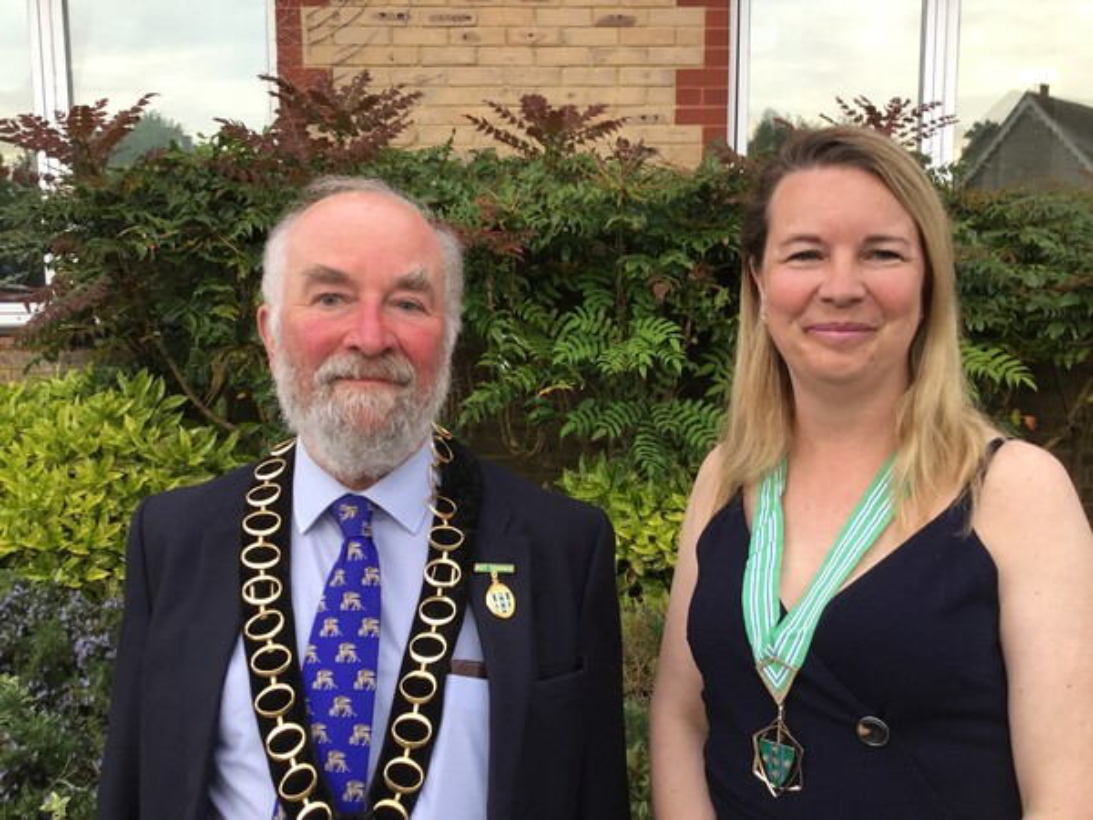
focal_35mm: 31
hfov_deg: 58.4
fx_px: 979
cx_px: 546
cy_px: 410
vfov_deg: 45.4
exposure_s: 1/50
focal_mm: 3.3
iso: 32
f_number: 2.4
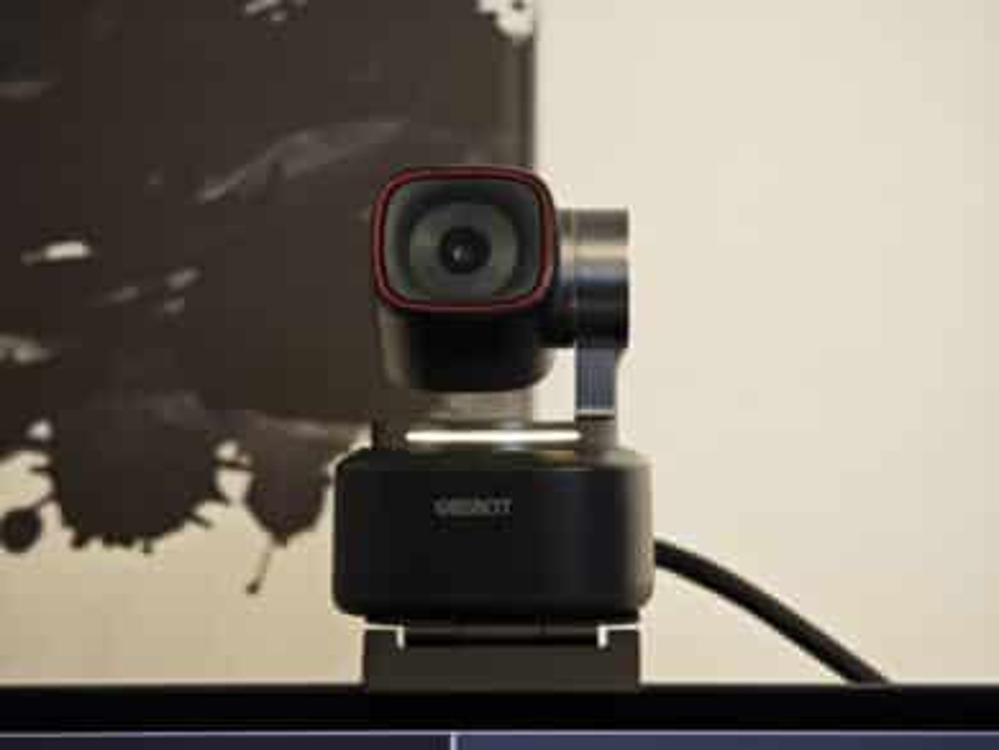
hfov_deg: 16.4
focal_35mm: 120
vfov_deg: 12.4
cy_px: 375
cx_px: 500
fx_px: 3465
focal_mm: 19.4
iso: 1000
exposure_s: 1/100
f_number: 2.5
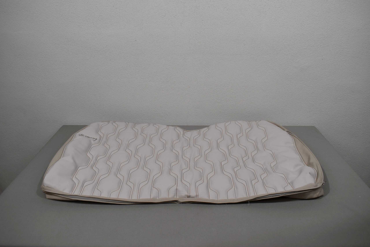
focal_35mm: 30
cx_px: 185
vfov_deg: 43.6
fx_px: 308
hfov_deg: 61.9
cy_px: 124
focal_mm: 20
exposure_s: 1/125
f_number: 5.6
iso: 280
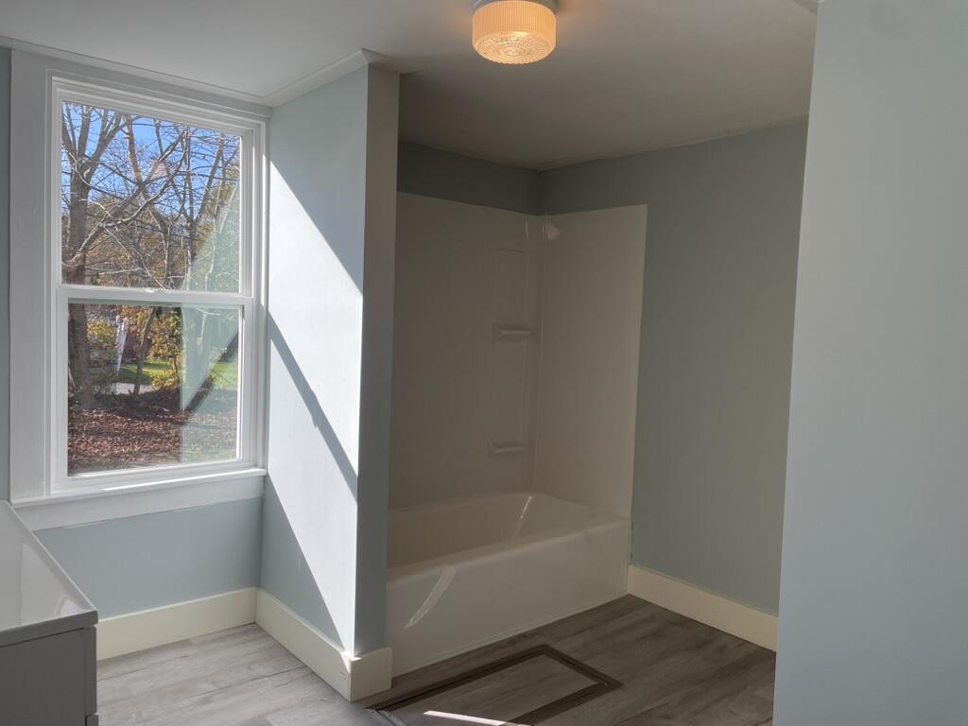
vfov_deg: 53.1
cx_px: 484
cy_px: 363
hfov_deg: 67.3
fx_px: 727
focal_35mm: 26
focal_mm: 4.2
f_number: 1.6
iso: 32
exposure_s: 1/502
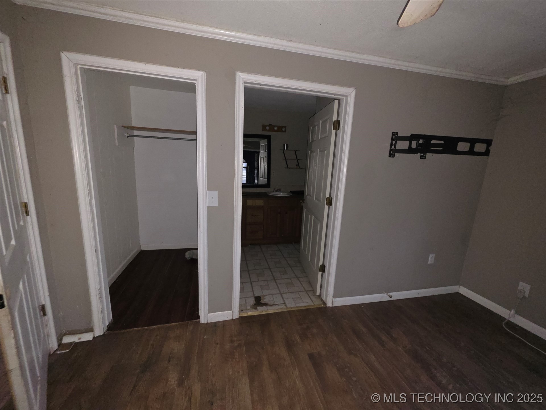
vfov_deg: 89.9
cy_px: 205
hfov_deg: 106.2
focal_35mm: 13
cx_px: 273
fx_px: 205
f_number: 1.9
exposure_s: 1/30
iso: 400
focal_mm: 2.2
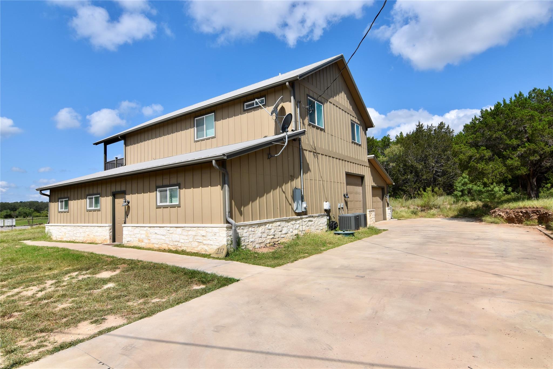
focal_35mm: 20
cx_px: 276
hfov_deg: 85.4
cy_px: 184
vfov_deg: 63.2
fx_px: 299
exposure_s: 1/400
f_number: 10
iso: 200
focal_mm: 13
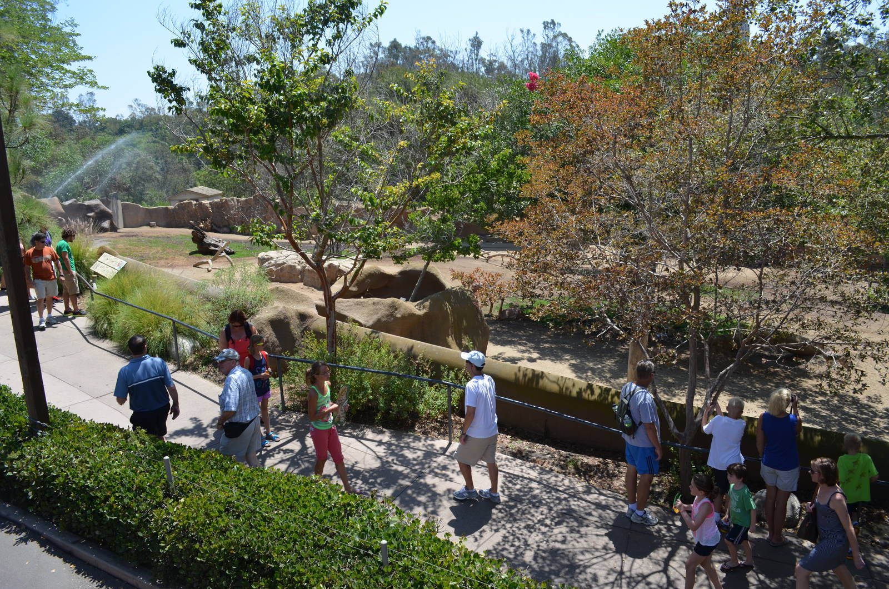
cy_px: 294
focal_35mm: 27
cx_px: 444
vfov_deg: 47.7
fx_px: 665
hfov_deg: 67.5
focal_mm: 18
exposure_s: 1/250
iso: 160
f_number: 8
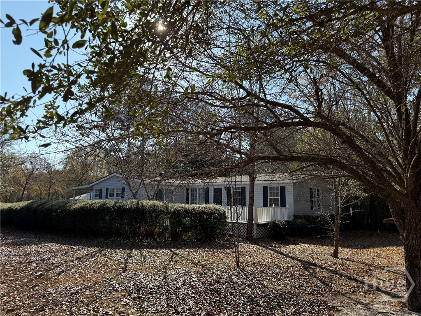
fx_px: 292
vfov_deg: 56.8
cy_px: 158
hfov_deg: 71.6
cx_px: 210
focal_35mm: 24
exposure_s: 1/3145
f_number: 1.78
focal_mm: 6.76
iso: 100
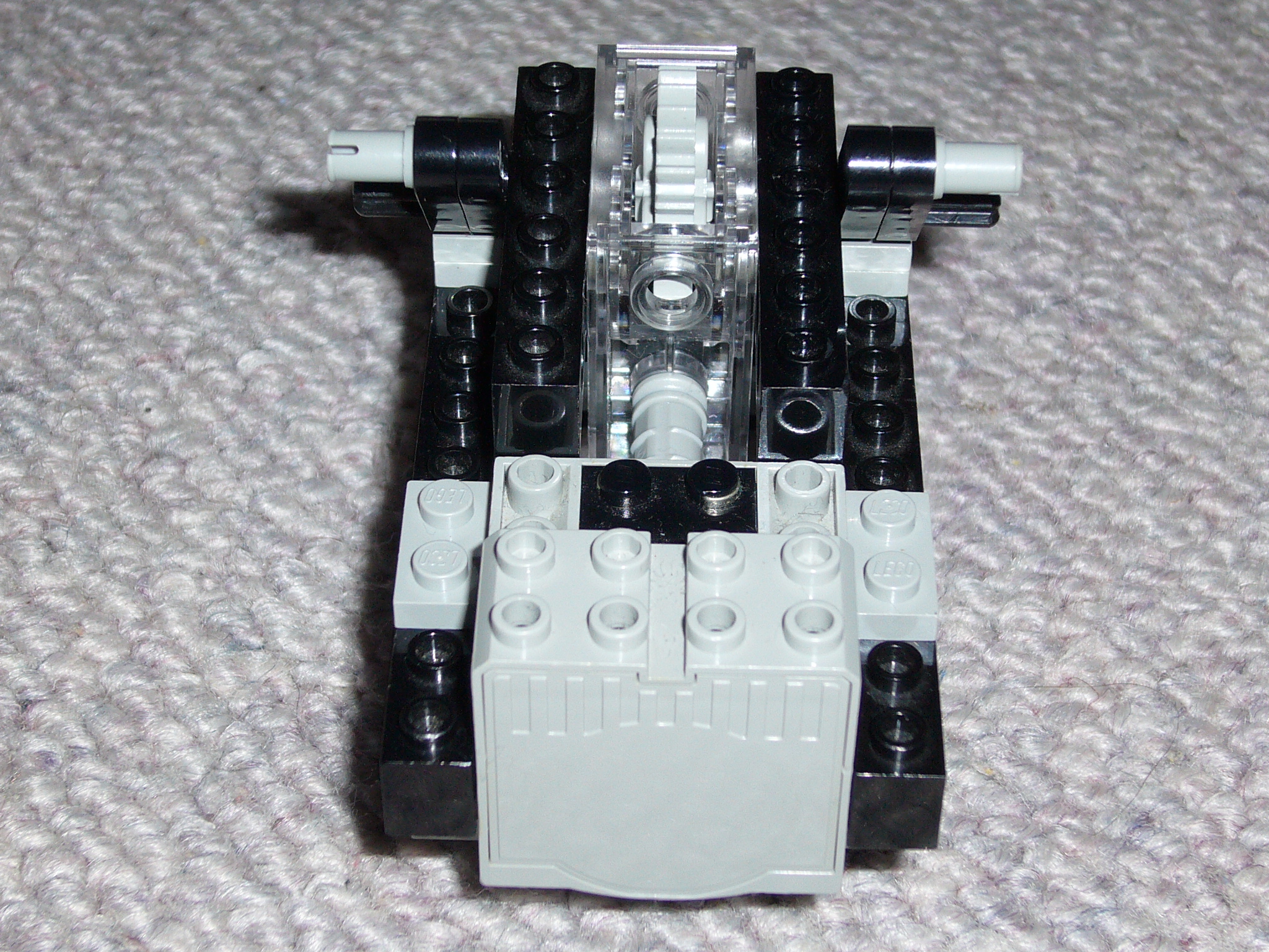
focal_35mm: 78
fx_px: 2859
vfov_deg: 18.9
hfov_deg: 25.0
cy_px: 476
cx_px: 634
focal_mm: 10.4
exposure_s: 1/30
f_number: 3.8
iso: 100
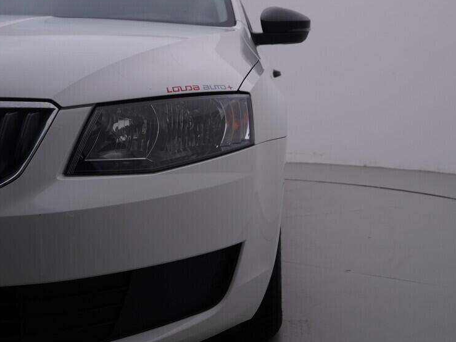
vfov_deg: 30.2
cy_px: 203
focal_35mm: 48
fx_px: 632
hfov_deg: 39.5
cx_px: 270
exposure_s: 1/160
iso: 125
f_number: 5.6
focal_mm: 24
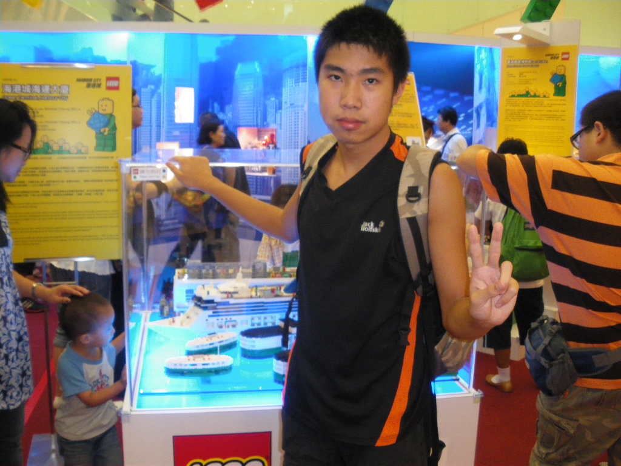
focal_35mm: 36
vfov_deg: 39.7
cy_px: 233
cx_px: 310
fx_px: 646
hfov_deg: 51.4
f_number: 3.5
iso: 400
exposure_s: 1/50
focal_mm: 6.3
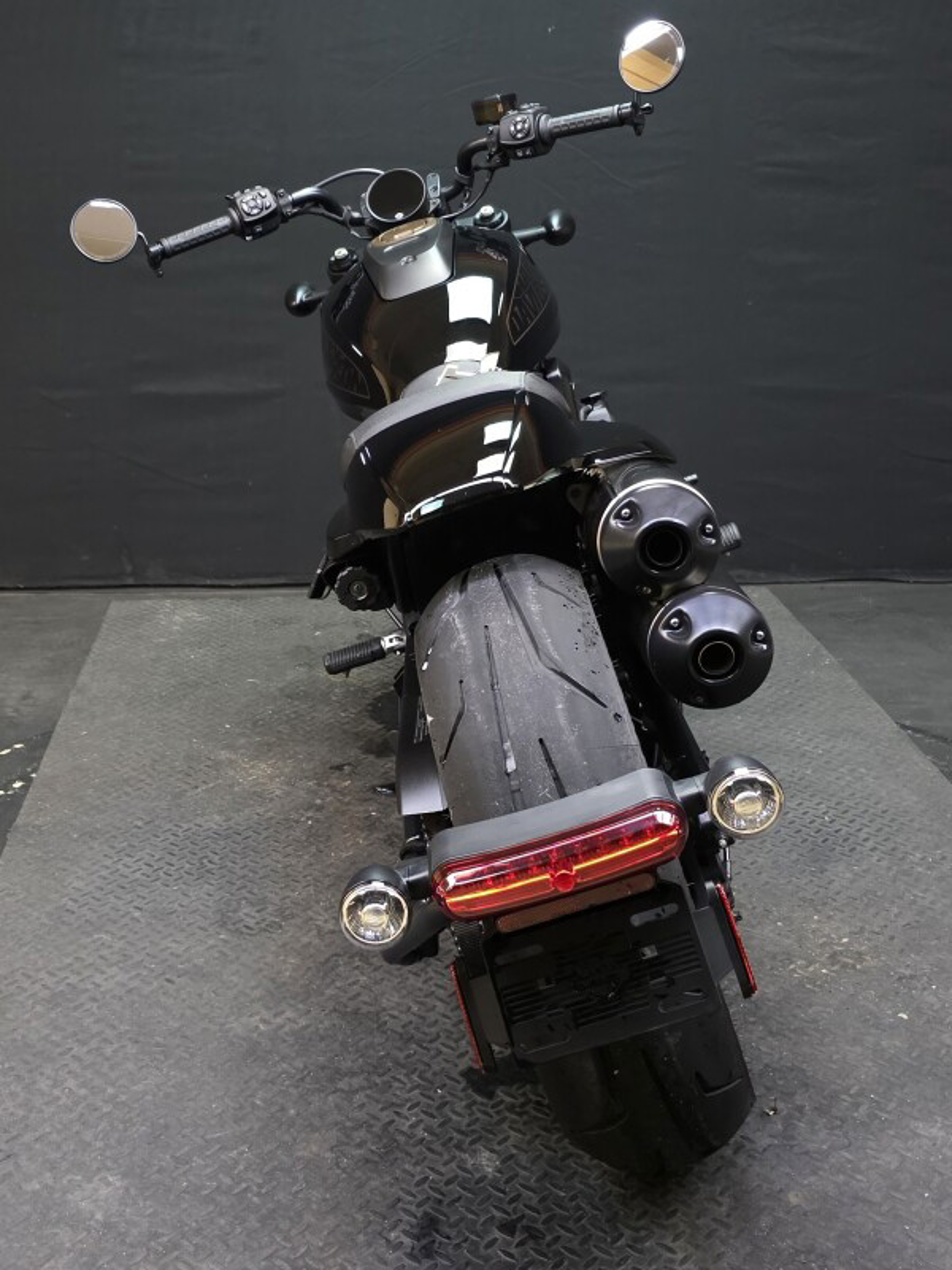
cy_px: 635
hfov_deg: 58.9
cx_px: 476
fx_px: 843
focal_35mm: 23
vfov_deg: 73.9
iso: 800
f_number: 1.7
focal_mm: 6.3
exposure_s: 1/120
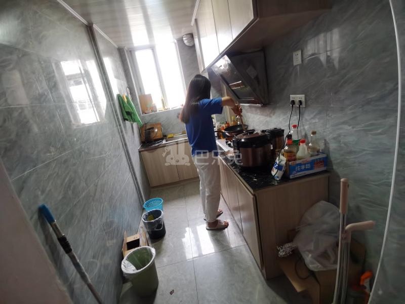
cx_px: 202
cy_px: 152
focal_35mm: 17
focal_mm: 2.26
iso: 250
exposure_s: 1/100
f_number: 2.2
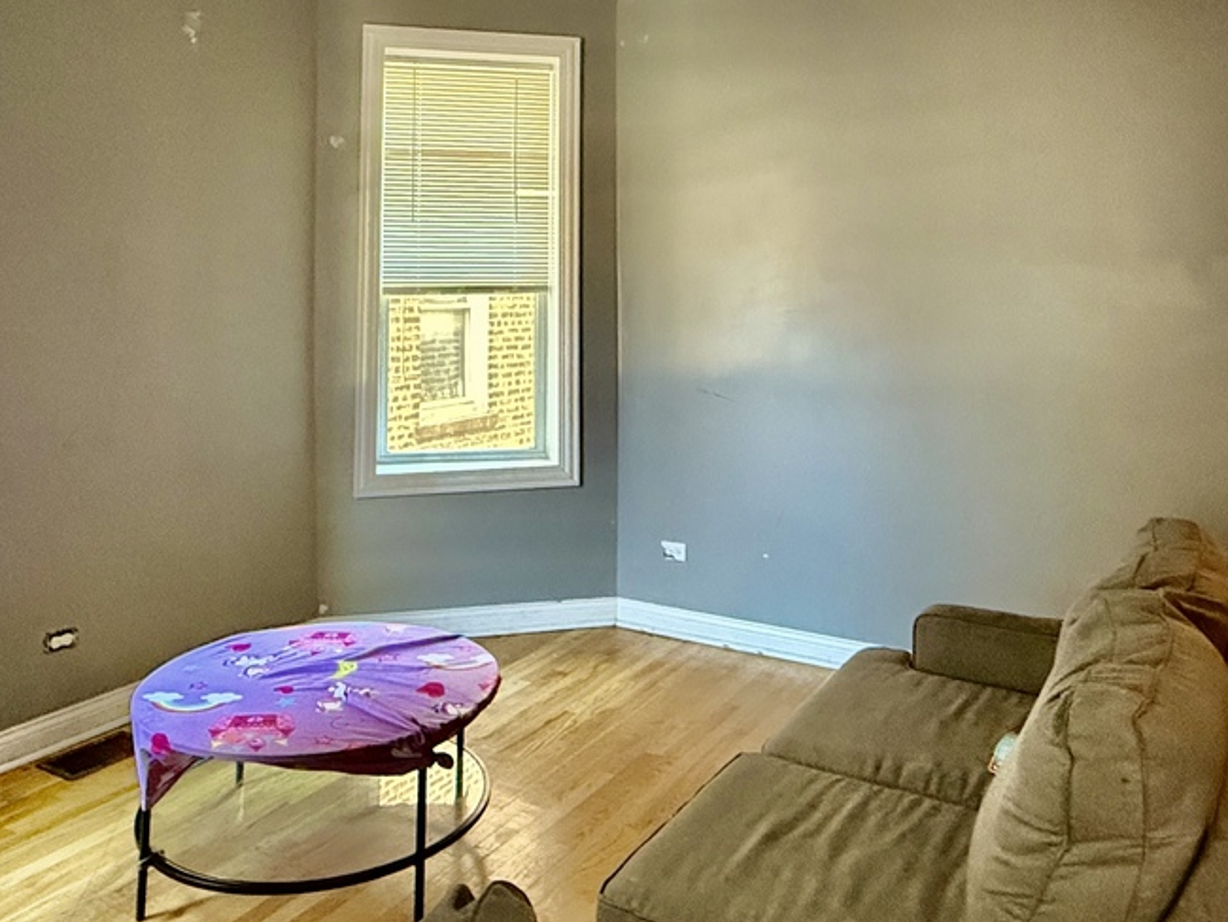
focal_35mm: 31
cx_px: 633
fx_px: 1100
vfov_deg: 44.0
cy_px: 232
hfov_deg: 58.3
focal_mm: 2.22
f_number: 2.2
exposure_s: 1/60
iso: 1000
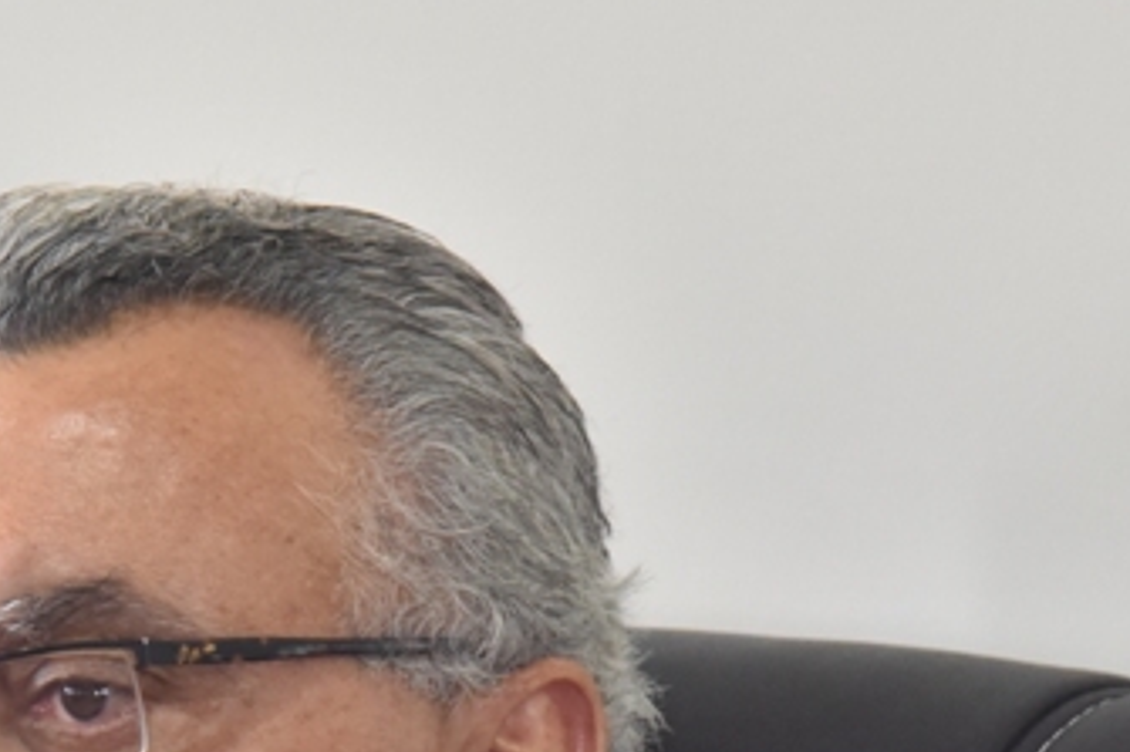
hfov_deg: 6.4
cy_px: 835
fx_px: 10070
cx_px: 10
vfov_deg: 4.3
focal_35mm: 321
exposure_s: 1/200
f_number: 7.1
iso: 3200
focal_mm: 105
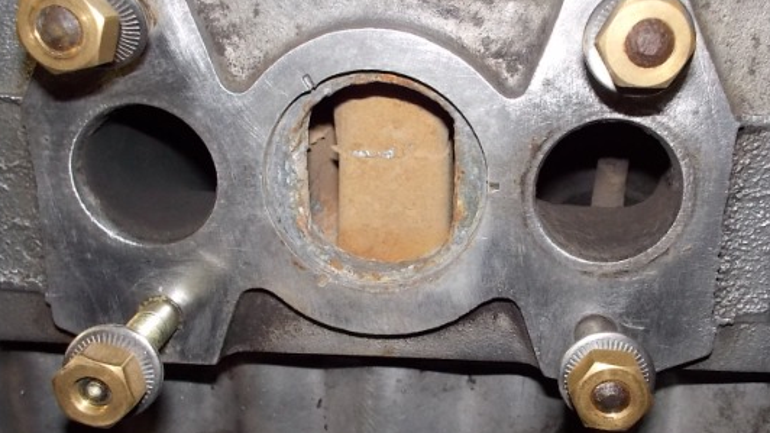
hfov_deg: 52.6
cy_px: 243
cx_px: 436
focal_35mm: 38
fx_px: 776
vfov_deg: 31.1
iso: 200
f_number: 3.3
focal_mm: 4.1
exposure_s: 1/25
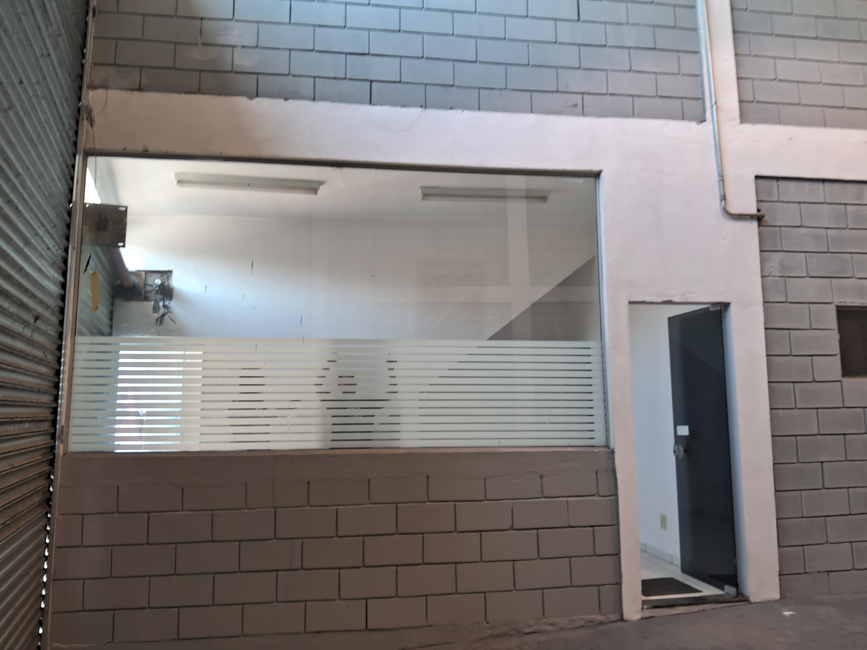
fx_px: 651
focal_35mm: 26
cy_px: 325
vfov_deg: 53.1
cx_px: 434
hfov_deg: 67.3
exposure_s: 1/40
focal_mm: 3.98
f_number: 1.8
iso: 100
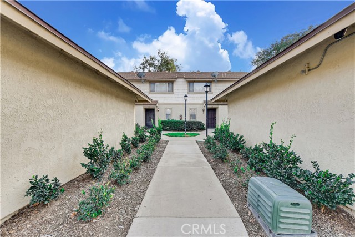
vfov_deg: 77.4
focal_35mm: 15
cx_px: 178
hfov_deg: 100.4
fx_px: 148
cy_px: 118
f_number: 10
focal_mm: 10
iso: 400
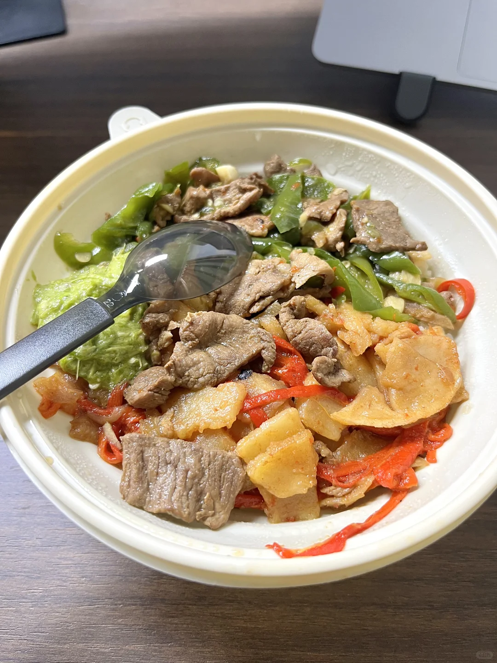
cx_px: 248
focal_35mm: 26
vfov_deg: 67.3
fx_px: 498
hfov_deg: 53.1
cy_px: 332
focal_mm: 5.1
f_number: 1.6
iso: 100
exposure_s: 1/50
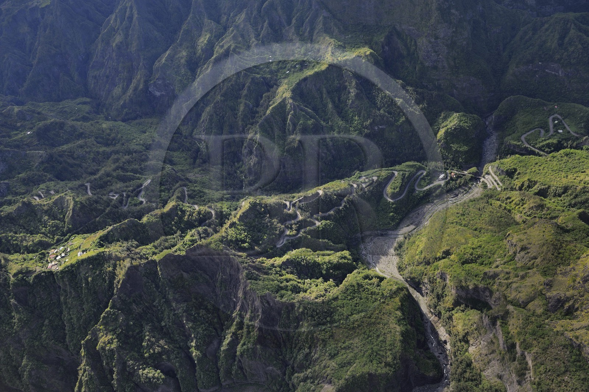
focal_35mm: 27
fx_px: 441
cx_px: 294
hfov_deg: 67.4
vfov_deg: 47.9
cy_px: 196
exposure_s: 1/1000
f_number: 5
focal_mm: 27
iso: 800
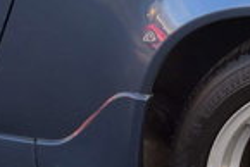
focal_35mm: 230
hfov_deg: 8.5
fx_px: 1596
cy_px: -40
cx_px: 514
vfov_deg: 6.0
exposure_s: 1/250
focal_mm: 29
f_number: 8
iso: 800
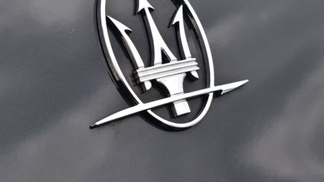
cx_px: 156
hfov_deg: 25.6
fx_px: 713
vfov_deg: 14.5
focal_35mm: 83
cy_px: 68
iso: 400
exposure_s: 1/100
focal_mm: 40
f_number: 9
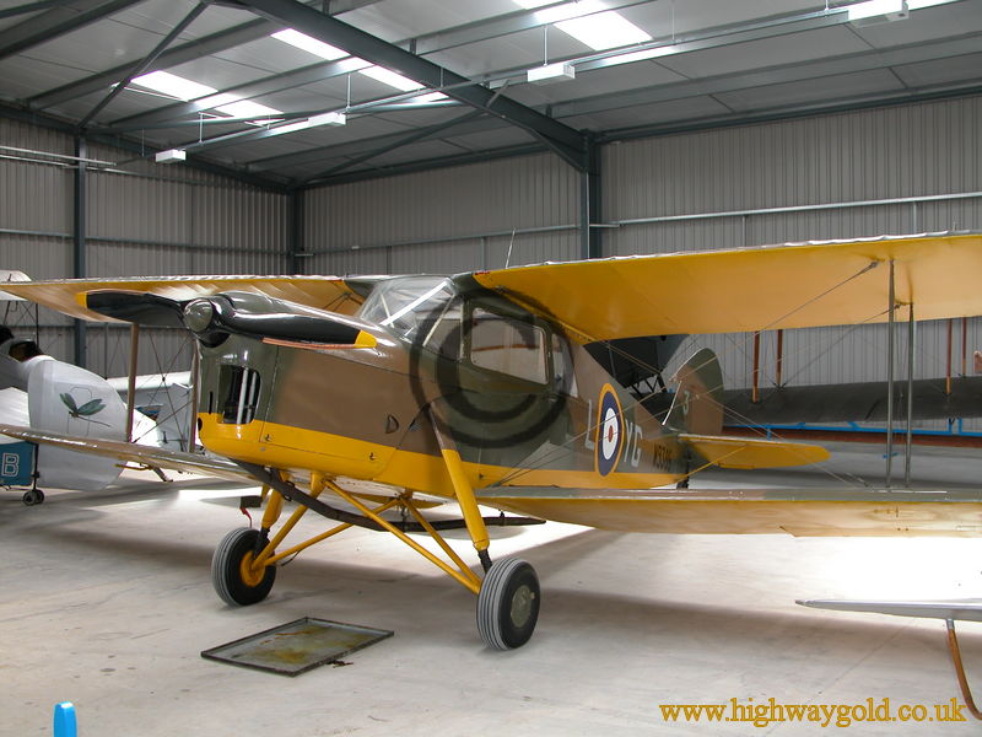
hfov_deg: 52.6
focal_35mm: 35
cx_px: 491
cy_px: 368
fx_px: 993
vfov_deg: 40.7
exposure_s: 1/54
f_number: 3.2
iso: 100
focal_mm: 8.9
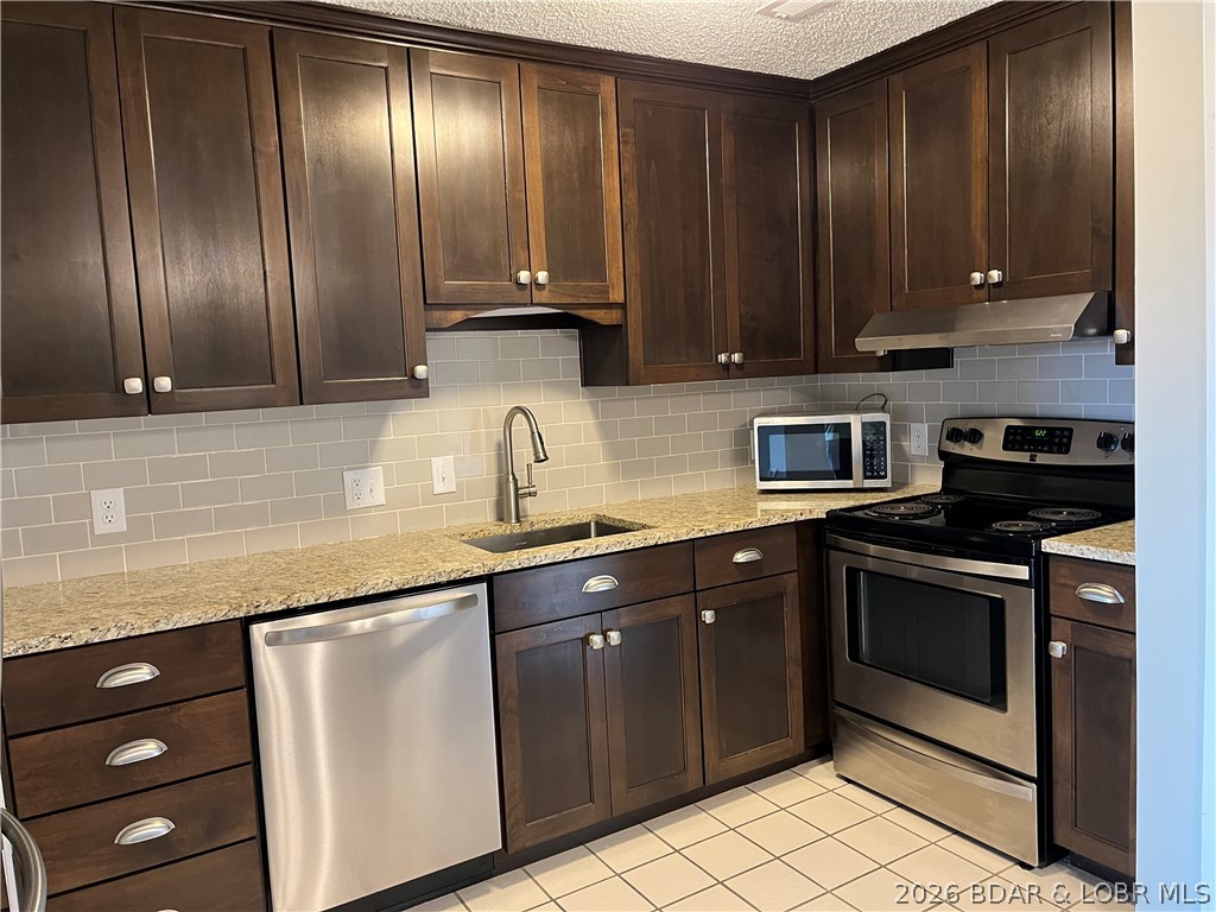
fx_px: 913
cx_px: 608
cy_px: 456
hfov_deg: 67.3
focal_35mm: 26
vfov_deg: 53.1
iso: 400
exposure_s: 1/60
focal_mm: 5.1
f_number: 1.6
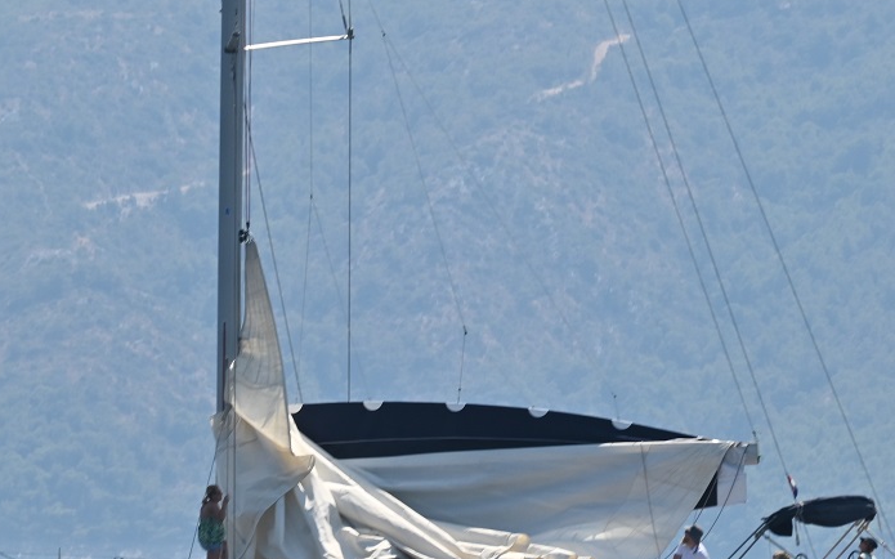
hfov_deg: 3.2
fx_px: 16095
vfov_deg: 2.0
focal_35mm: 660
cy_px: 223
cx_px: 460
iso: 250
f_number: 16
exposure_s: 1/320
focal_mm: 300
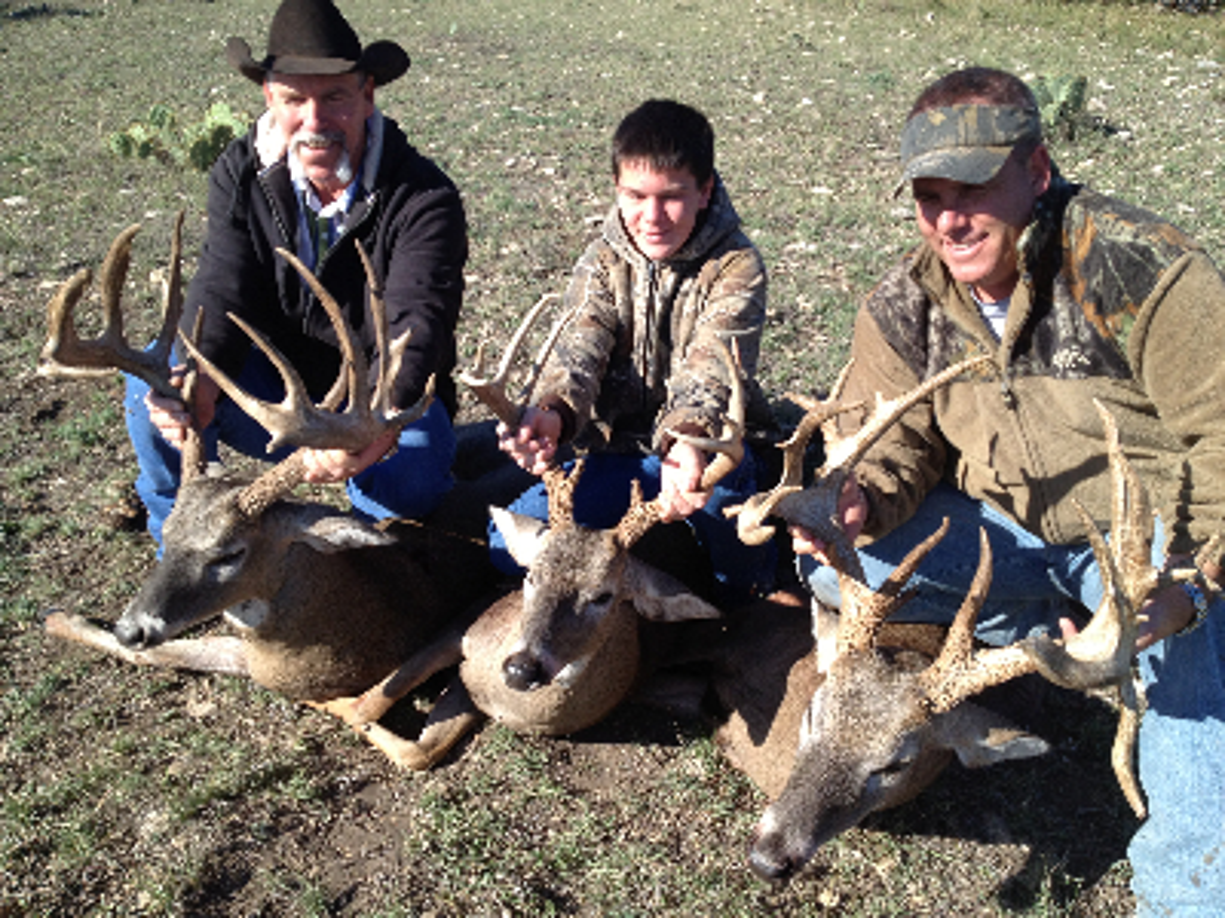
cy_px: 459
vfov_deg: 40.7
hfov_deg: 52.6
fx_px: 1239
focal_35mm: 35
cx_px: 612
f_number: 2.4
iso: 50
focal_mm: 4.28
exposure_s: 1/920
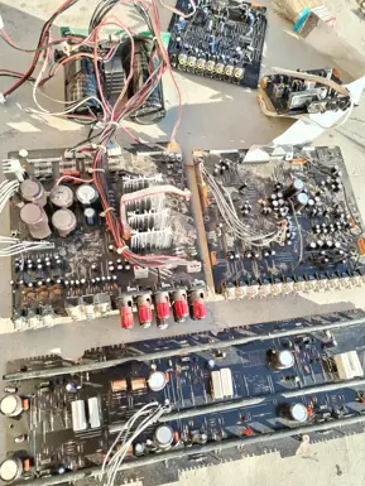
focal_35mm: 27
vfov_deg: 65.3
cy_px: 249
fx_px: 379
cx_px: 182
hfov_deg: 51.4
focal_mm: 4.75
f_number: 1.8
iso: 100
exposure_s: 1/368
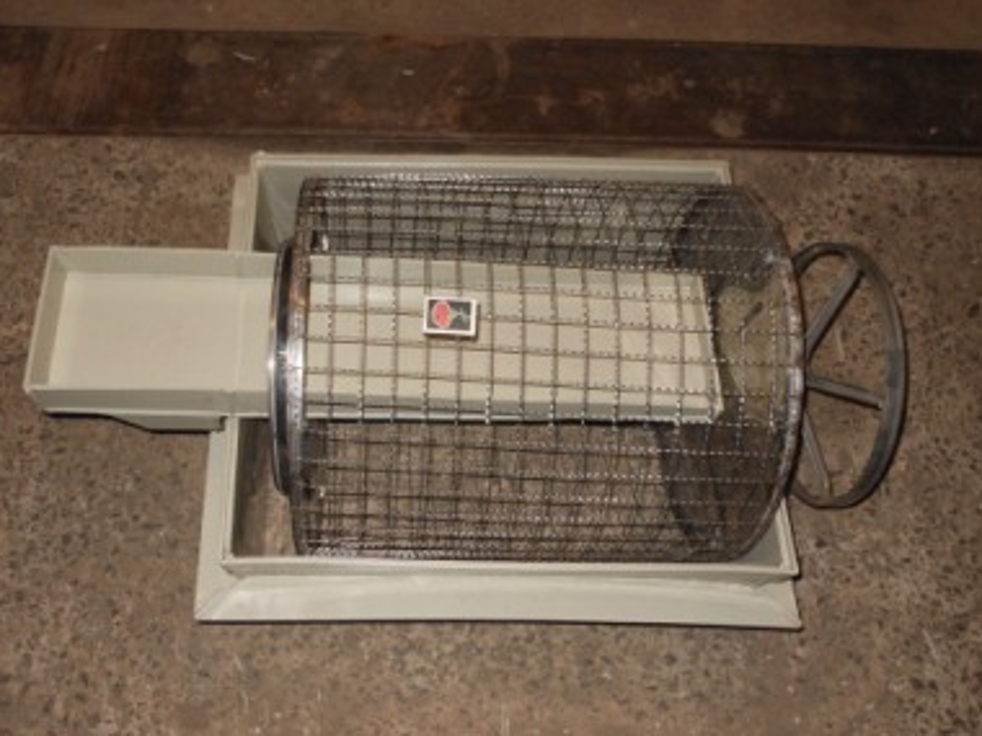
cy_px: 387
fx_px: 936
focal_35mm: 33
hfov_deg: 55.1
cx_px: 419
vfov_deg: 42.9
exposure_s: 1/25
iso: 200
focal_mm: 5
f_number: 3.7
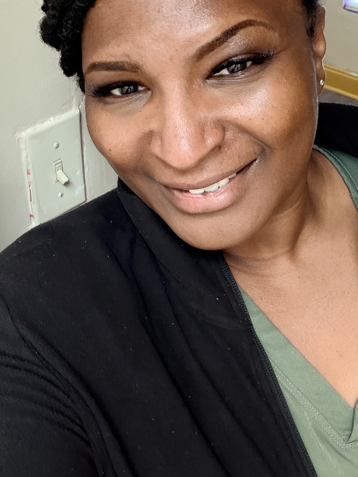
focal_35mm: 48
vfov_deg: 39.4
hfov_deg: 30.1
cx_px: 226
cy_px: 179
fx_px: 662
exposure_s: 1/40
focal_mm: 2.71
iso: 320
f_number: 1.9
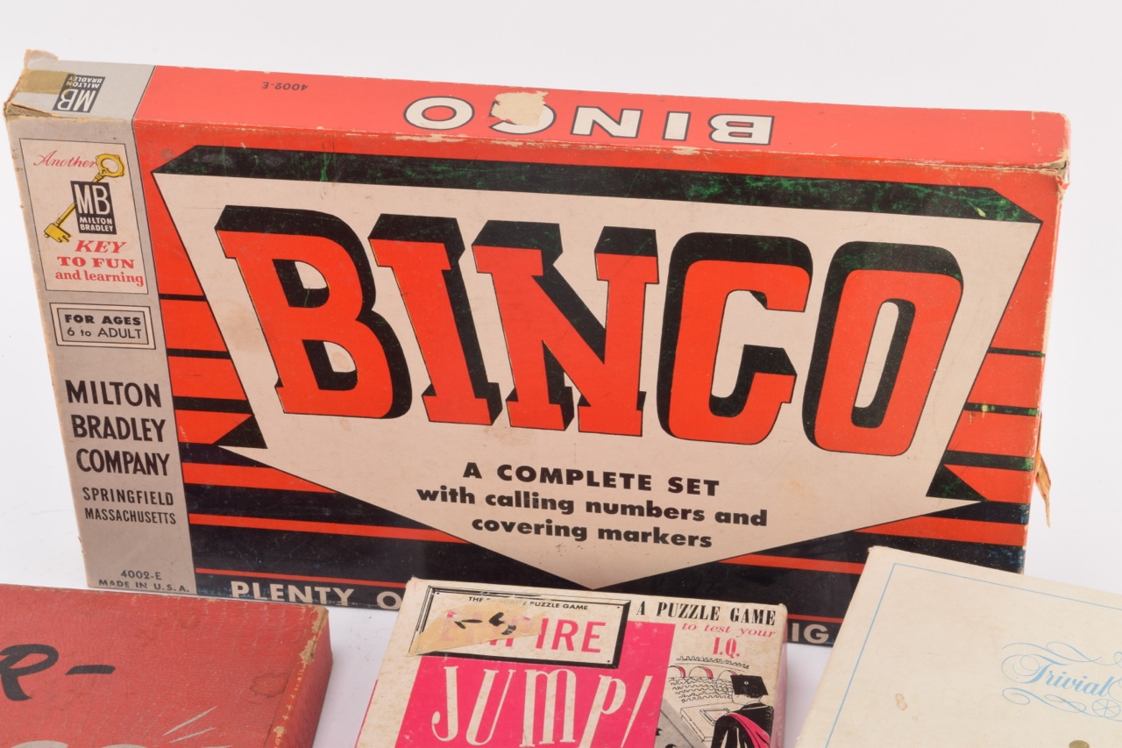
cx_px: 561
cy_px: 374
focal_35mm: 82
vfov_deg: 16.5
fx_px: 2571
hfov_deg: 24.6
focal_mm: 55
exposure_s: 1/125
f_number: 20
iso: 100
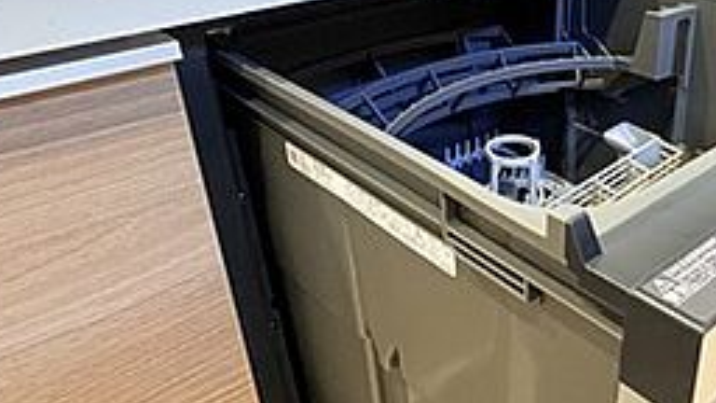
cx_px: 557
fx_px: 702
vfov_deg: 31.9
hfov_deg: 51.2
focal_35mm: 37
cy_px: 161
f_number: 2.2
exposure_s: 1/60
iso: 500
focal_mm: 2.22
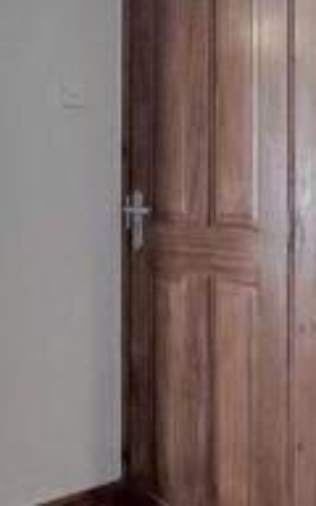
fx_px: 620
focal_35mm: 45
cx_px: 93
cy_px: 196
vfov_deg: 44.1
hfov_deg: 28.3
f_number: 2.2
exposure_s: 1/50
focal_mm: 2.22
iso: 320
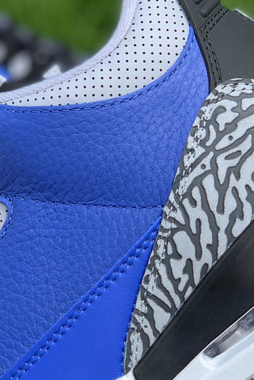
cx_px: 145
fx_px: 1153
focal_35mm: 109
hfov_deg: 12.6
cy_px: 216
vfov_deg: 18.7
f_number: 2.4
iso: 16
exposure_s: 1/262
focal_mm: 6
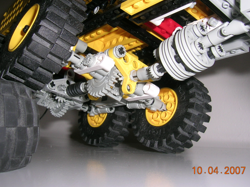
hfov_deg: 45.8
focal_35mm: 41
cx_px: 119
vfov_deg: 35.1
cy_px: 84
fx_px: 296
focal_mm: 5.4
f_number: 4.8
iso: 50
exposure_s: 1/60.1
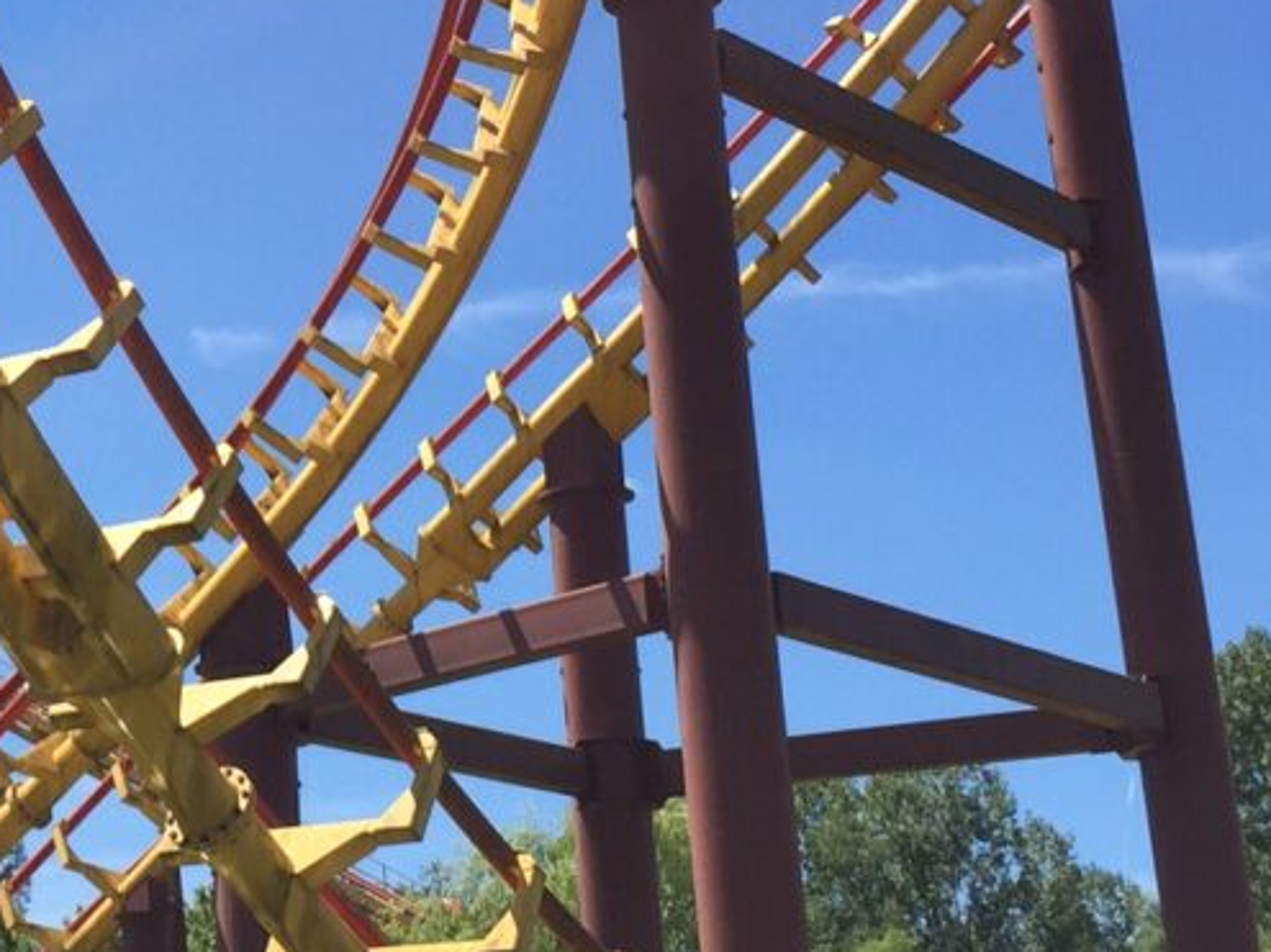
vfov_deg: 16.1
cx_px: 10
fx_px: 3304
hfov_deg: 21.1
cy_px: 18
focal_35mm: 90
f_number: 2.2
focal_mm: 4.15
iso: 32
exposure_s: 1/1647
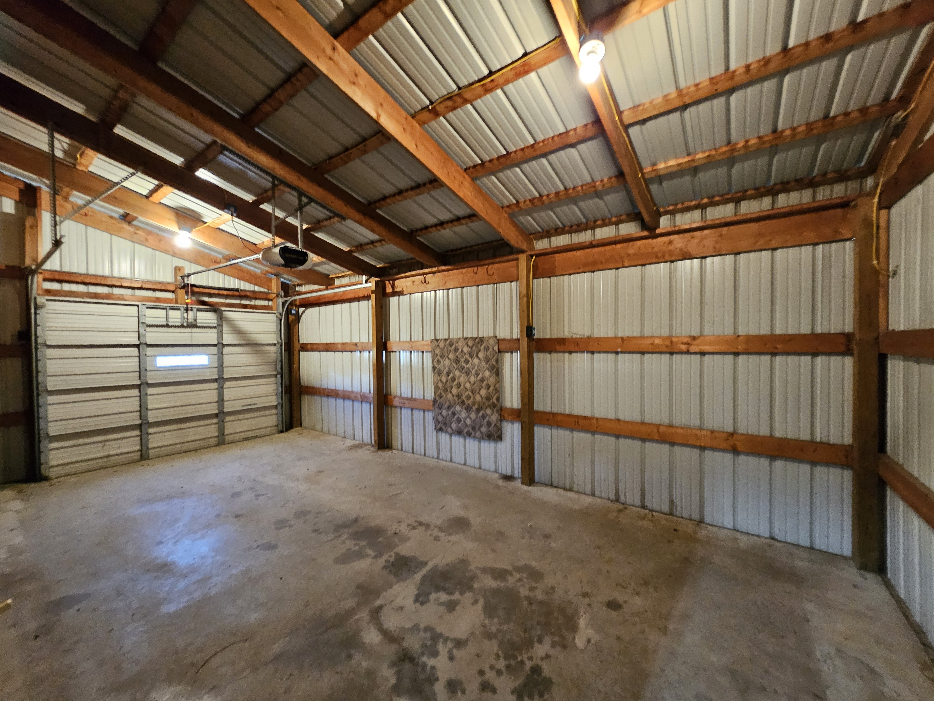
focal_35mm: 13
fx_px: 351
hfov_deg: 106.2
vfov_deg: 89.9
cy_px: 350
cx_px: 467
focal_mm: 1.74
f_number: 2.2
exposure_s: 1/30
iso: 500
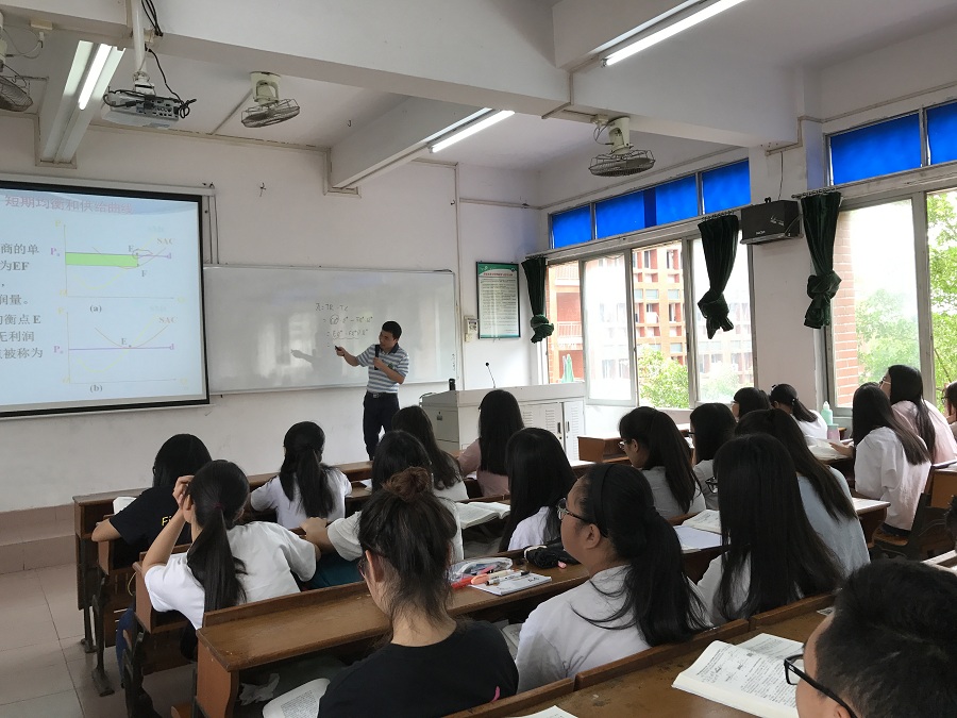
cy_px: 359
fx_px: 774
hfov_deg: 63.4
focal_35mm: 28
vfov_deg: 49.7
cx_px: 478
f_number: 1.8
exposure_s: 1/99
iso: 32
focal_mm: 3.99
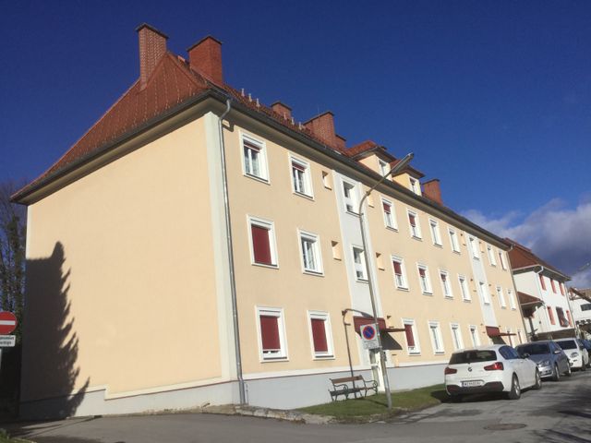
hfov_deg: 58.4
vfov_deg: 45.4
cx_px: 296
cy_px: 222
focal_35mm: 31
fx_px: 529
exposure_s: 1/2915
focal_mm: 3.3
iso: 25
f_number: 2.4
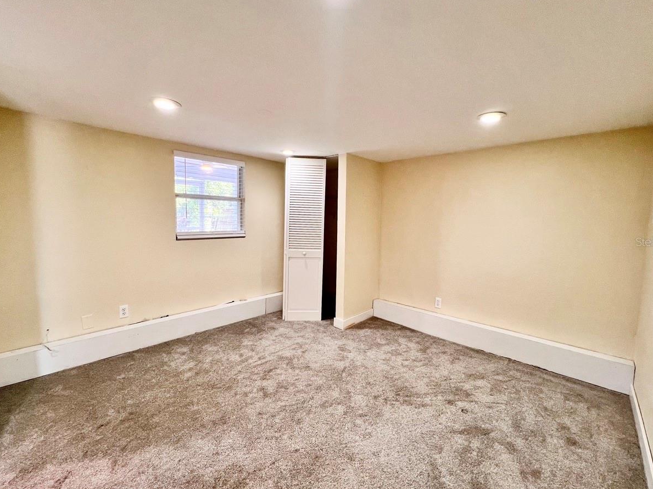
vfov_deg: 85.6
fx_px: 264
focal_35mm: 14
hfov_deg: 102.1
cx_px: 336
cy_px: 241
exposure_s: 1/60
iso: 160
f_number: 1.8
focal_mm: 1.57
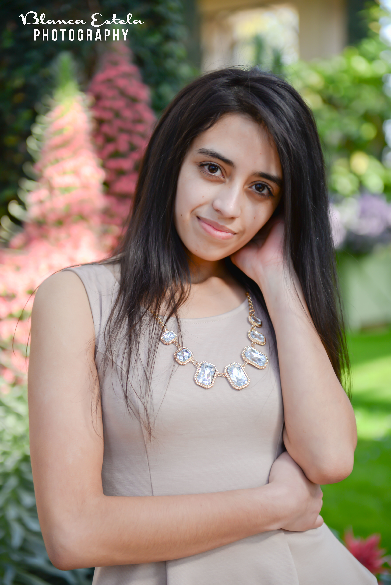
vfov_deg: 28.8
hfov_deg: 19.5
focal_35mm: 70
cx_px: 196
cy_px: 292
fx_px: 1139
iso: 50
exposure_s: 1/125
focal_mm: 70
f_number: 2.8
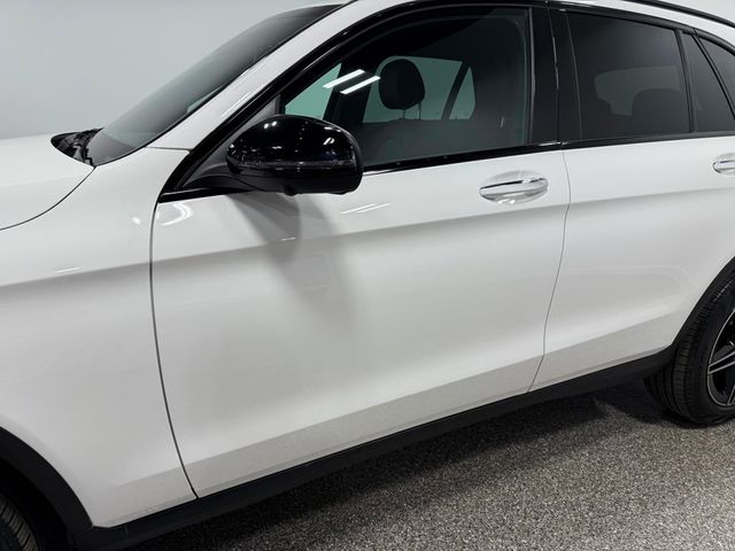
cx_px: 368
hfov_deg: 71.6
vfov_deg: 56.8
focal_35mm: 24
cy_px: 276
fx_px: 510
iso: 80
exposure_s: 1/405
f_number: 1.78
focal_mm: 6.76
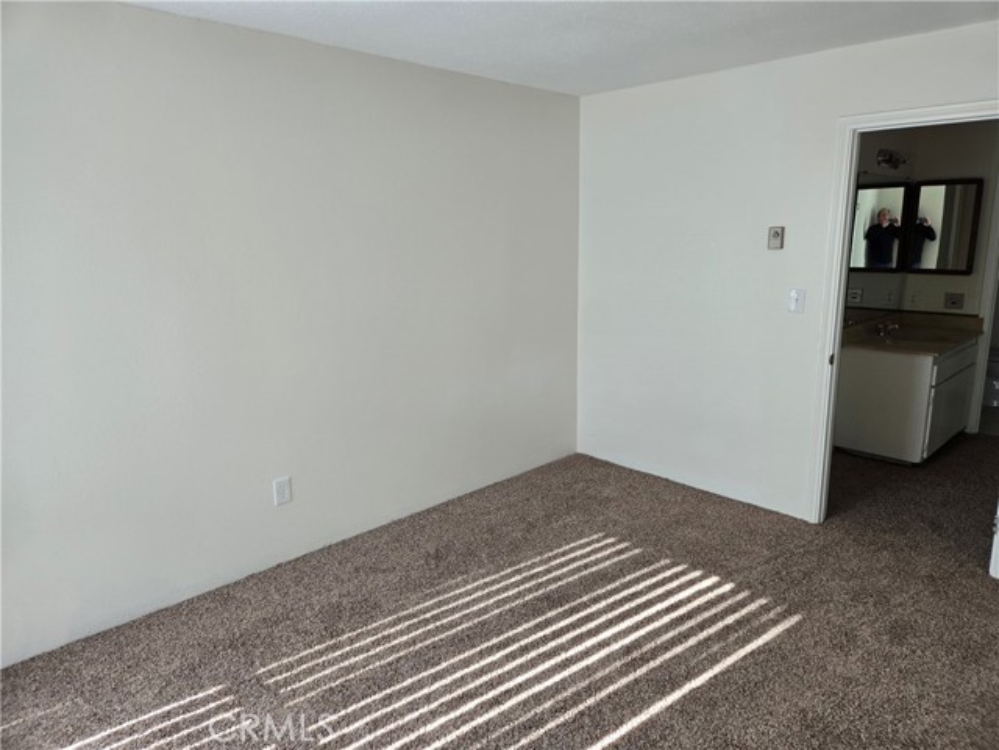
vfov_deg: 58.9
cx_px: 500
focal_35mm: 23
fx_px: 664
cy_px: 375
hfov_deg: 73.9
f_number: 1.8
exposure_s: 1/180
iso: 64
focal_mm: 5.4
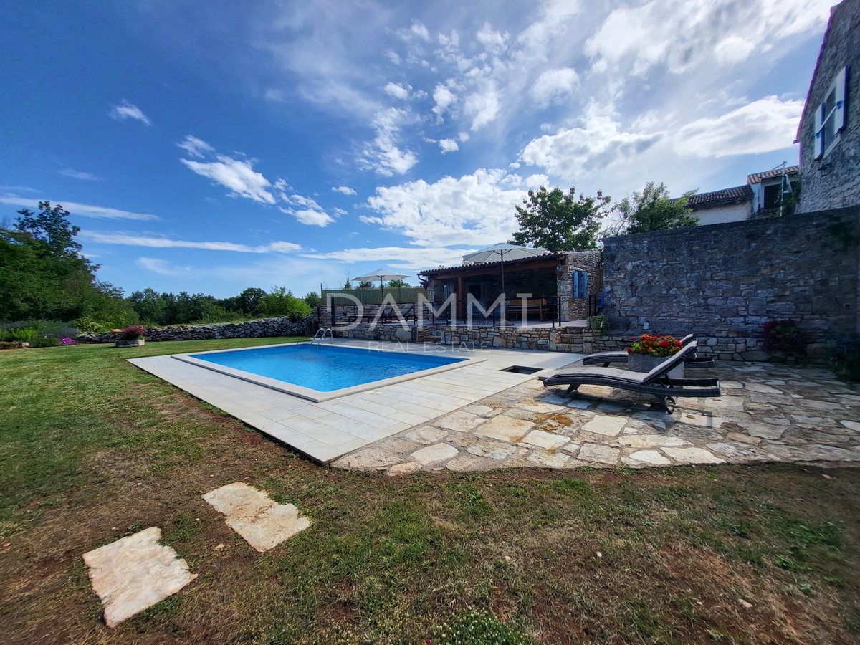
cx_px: 430
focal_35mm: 13
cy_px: 322
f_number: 2.2
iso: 32
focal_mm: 1.74
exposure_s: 1/1182
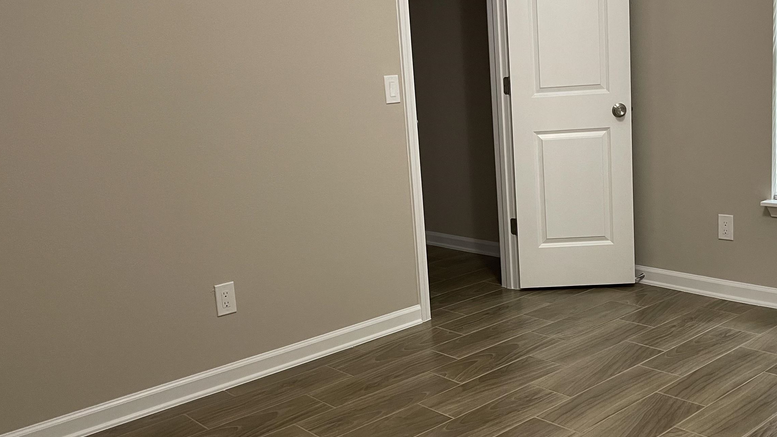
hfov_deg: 52.2
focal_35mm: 38
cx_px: 490
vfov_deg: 31.2
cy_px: 215
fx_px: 783
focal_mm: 5.1
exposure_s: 1/60
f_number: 1.6
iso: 320
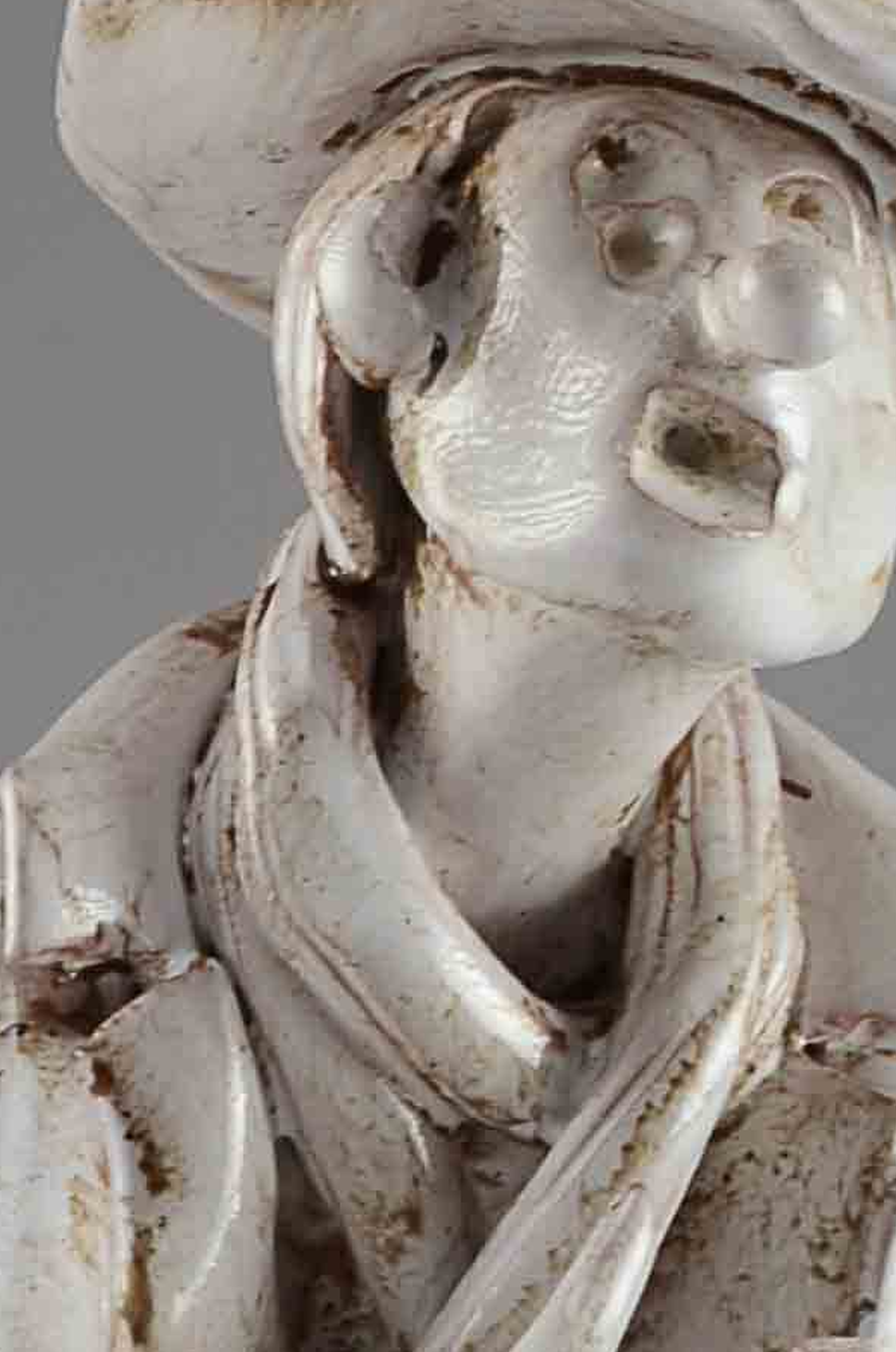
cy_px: 1674
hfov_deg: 3.9
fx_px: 13009
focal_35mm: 347
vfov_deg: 5.9
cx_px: 1609
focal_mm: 42
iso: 100
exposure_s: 1/80
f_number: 13
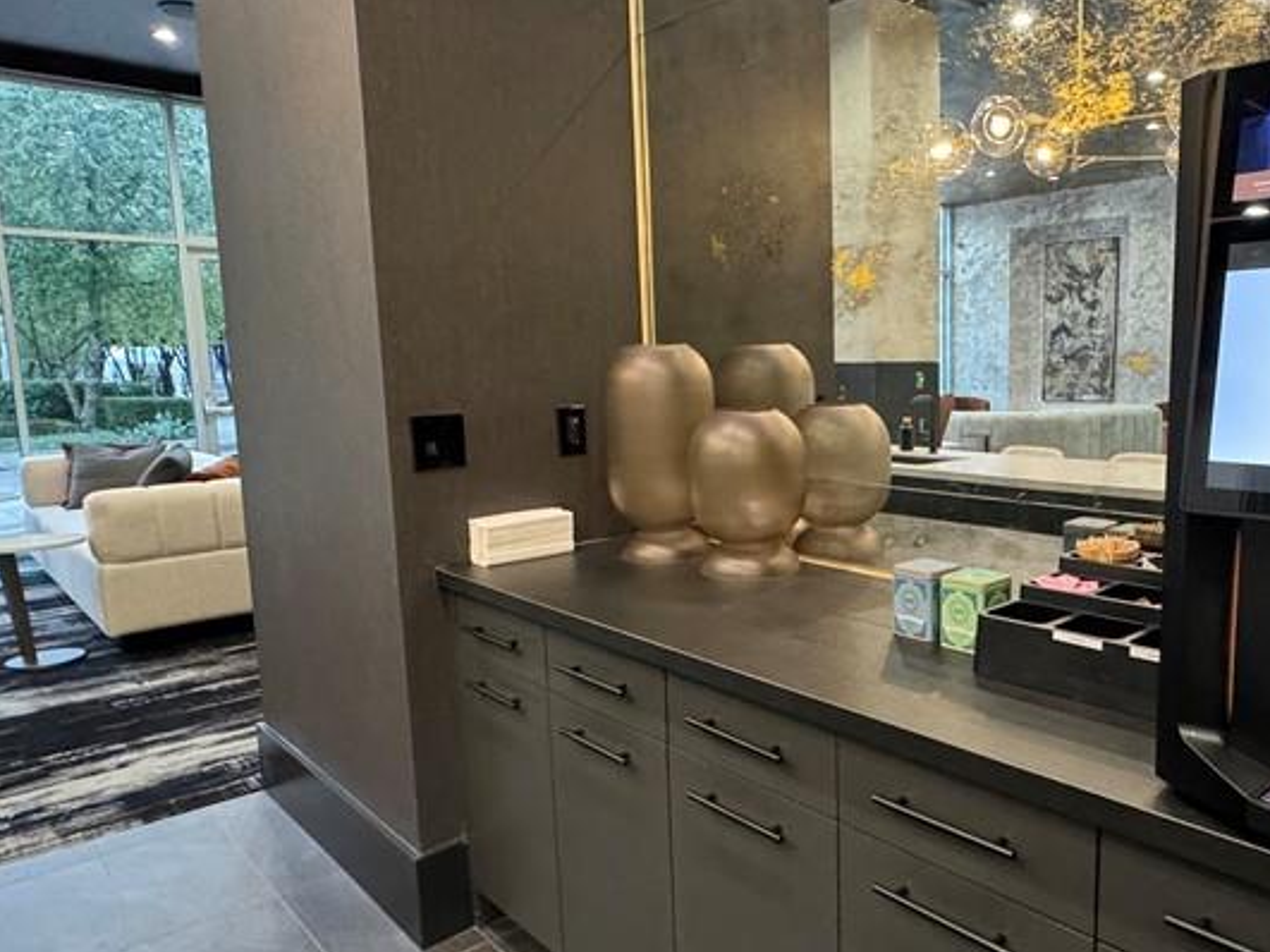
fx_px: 990
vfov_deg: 51.3
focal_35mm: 27
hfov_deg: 64.3
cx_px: 799
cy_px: 493
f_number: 2.2
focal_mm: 2.22
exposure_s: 1/60
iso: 1000
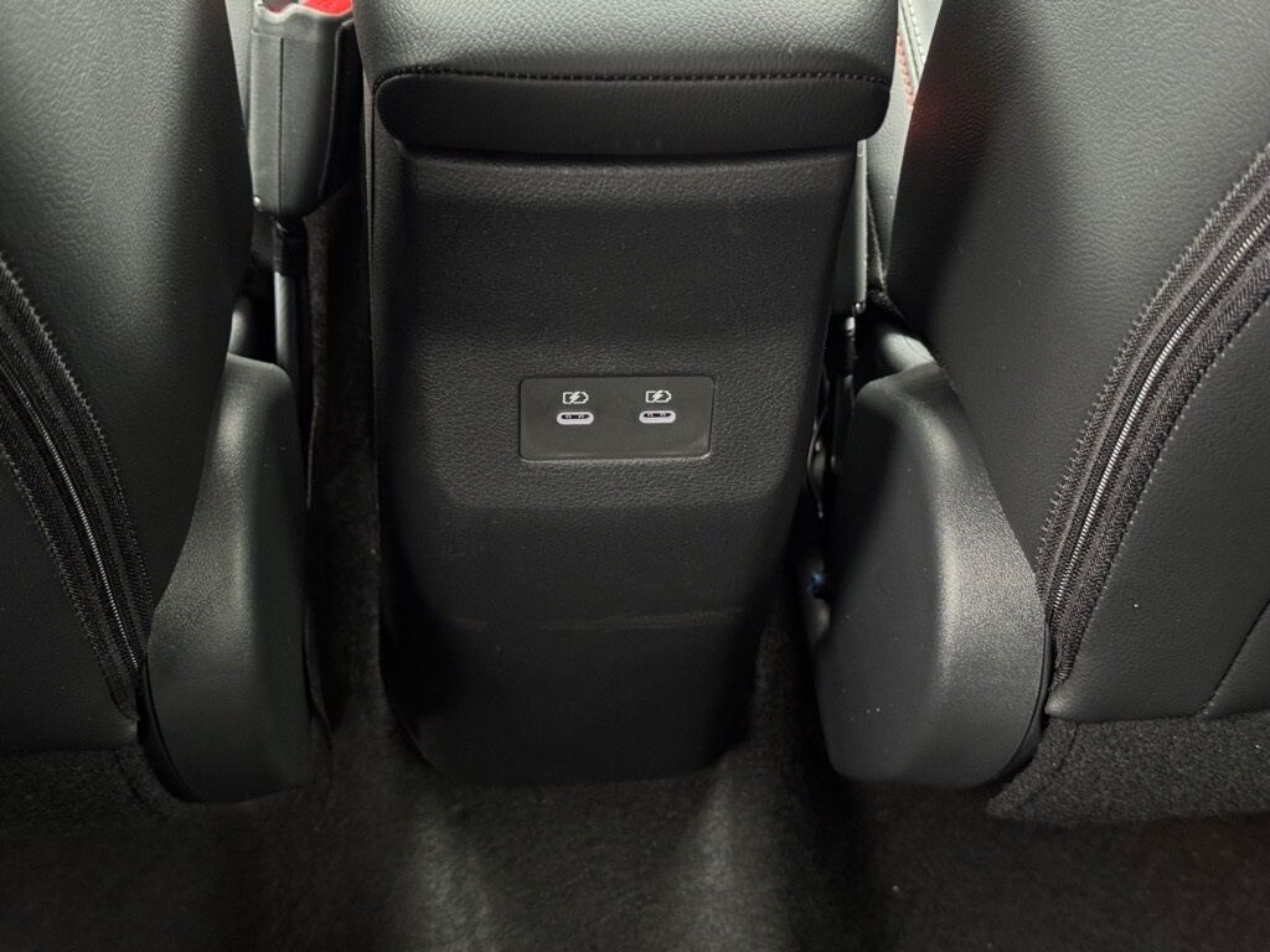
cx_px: 635
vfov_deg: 30.3
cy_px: 476
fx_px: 1761
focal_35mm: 48
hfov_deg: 39.7
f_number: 1.78
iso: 800
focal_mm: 6.76
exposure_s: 1/20
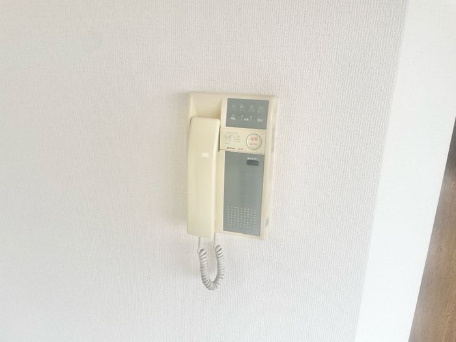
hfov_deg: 67.3
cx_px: 228
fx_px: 343
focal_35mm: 26
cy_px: 171
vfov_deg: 53.1
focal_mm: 4.2
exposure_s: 1/432
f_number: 1.6
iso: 32
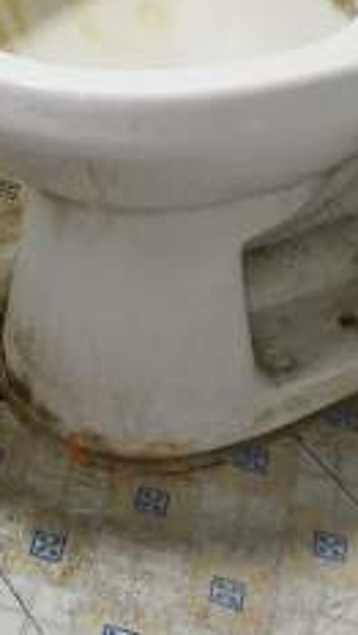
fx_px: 1935
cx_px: -205
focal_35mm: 115
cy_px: -658
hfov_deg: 10.2
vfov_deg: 15.0
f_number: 1.57
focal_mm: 6.54
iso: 593
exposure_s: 1/50
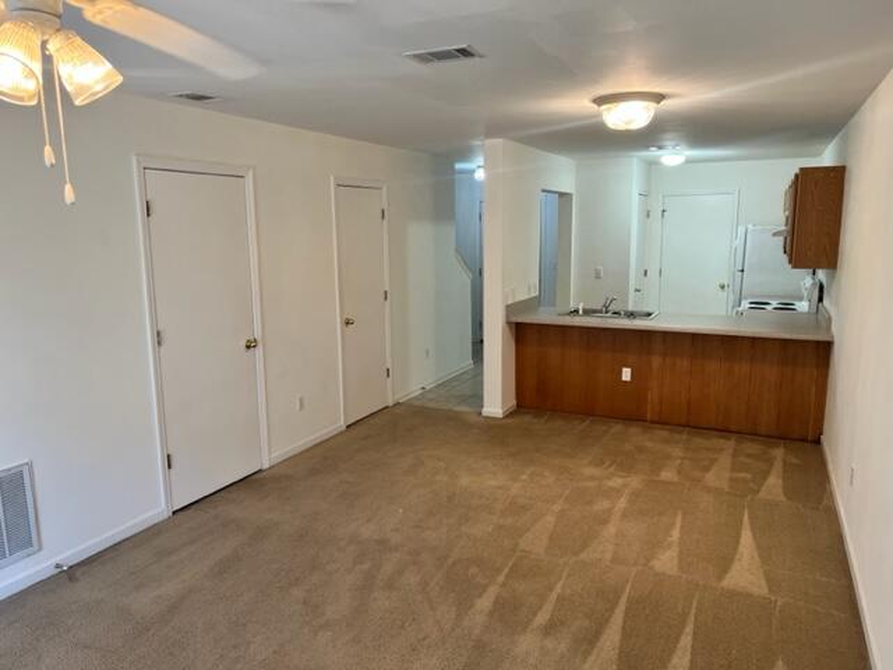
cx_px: 446
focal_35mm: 26
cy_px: 335
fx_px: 671
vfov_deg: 53.1
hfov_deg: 67.3
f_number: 1.5
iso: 80
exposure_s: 1/60
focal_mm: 5.7
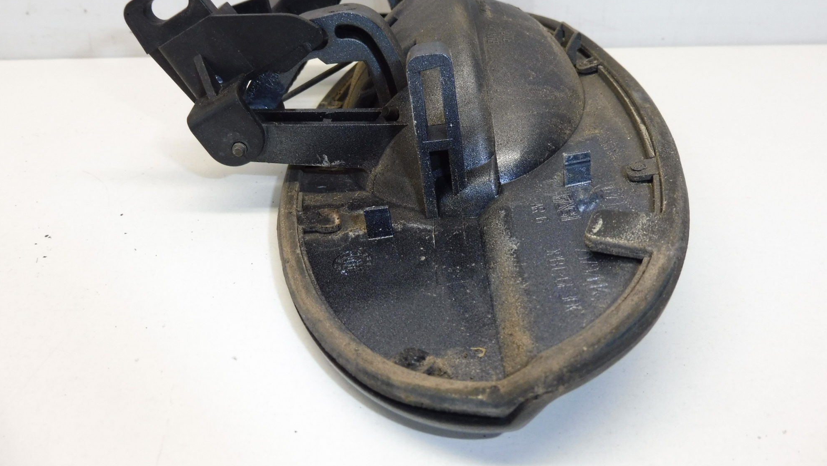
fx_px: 614
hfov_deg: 67.9
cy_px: 149
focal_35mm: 28
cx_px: 403
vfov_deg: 40.9
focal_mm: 4.4
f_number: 4
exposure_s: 1/60
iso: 200
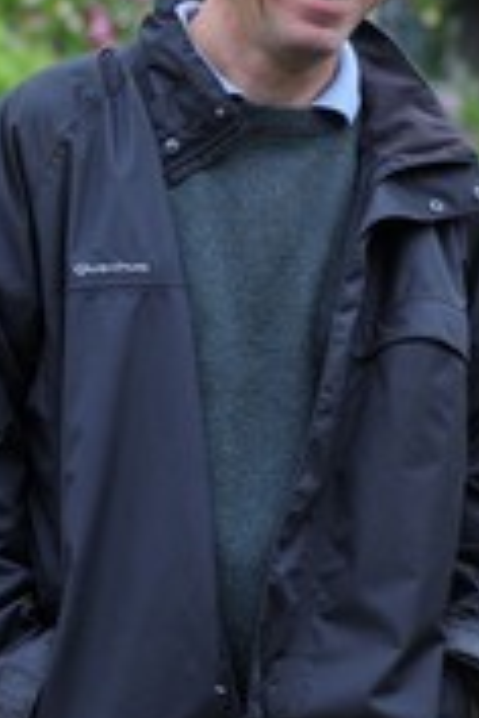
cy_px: 276
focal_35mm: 178
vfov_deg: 11.5
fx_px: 3552
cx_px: 645
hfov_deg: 7.6
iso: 800
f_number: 4.5
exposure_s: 1/200
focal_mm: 75
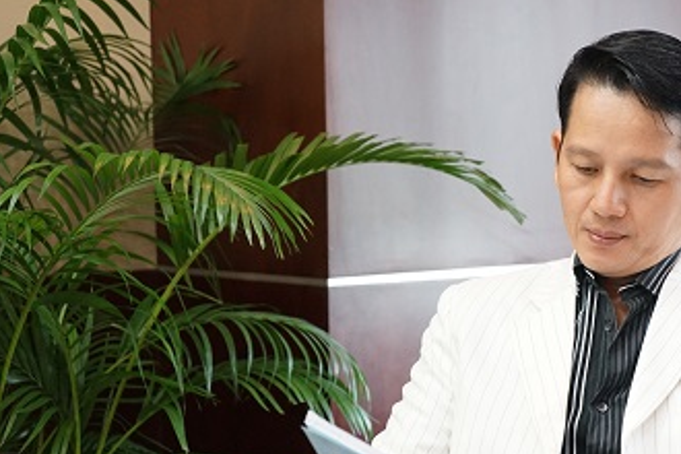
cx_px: 506
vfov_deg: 12.9
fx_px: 2005
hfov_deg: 19.2
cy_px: 261
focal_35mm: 106
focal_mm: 70
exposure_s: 1/60
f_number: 4
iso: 3200
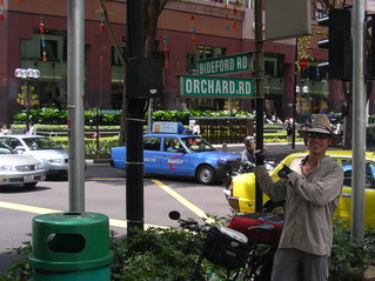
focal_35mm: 52
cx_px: 239
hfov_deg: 36.6
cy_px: 176
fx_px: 563
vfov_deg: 27.9
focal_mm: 5.7
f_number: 2.8
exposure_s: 1/320
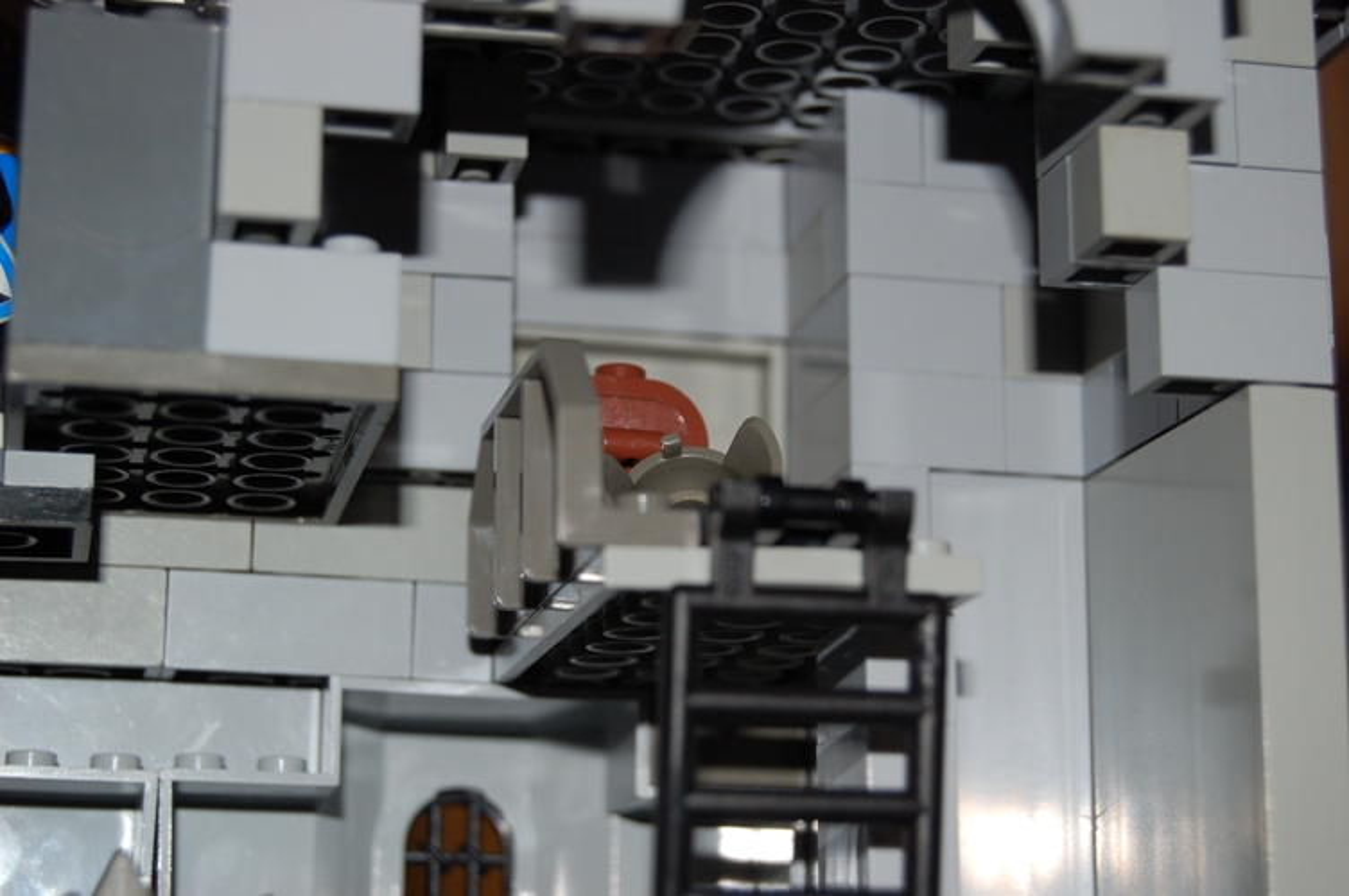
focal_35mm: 82
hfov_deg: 24.6
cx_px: 674
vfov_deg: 16.5
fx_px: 3089
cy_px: 448
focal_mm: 55
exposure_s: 1/60
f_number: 5.6
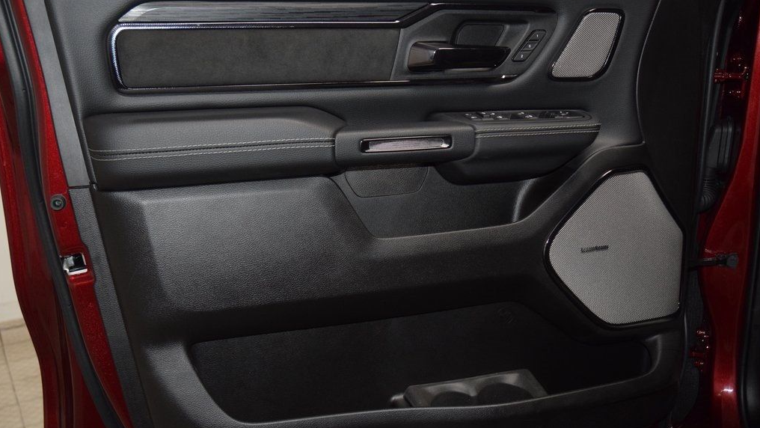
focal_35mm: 38
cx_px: 380
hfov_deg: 52.8
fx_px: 766
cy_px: 220
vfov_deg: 31.2
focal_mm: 24
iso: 1600
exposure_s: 1/125
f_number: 3.8
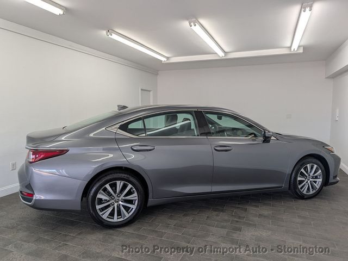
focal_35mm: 24
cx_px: 174
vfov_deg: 56.8
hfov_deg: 71.6
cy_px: 130
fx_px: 241
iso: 20
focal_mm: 6.9
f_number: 1.68
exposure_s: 1/60
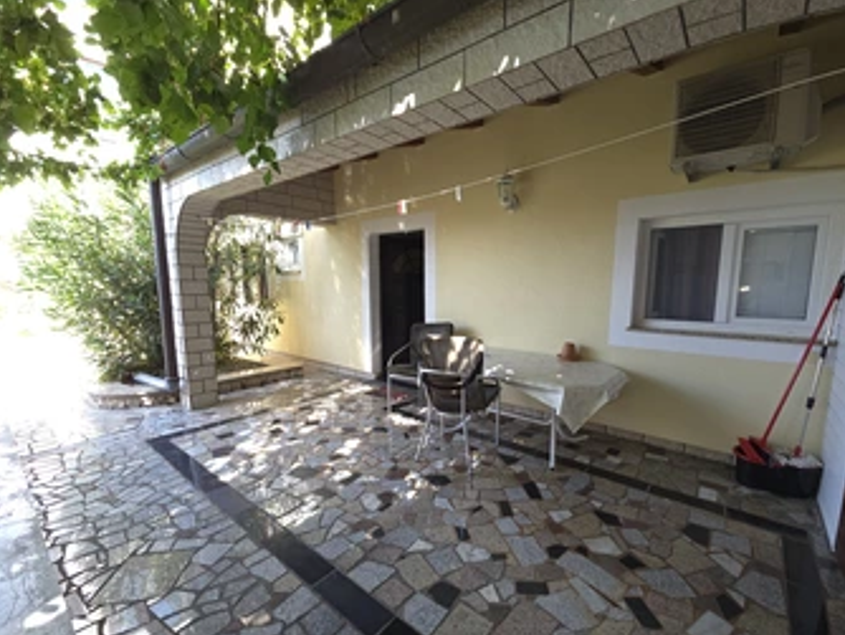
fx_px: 342
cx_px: 453
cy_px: 334
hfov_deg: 101.8
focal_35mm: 14
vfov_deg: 85.7
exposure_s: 1/33
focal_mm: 2.2
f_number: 2.2
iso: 50
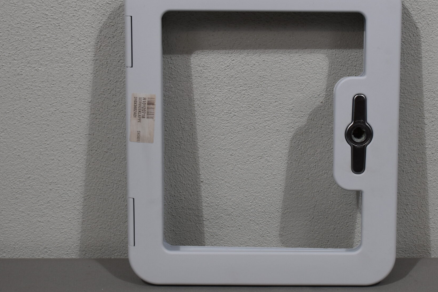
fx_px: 961
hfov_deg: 25.6
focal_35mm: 79
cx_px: 265
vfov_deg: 17.3
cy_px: 118
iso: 250
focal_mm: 34
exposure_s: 1/125
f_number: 5.6
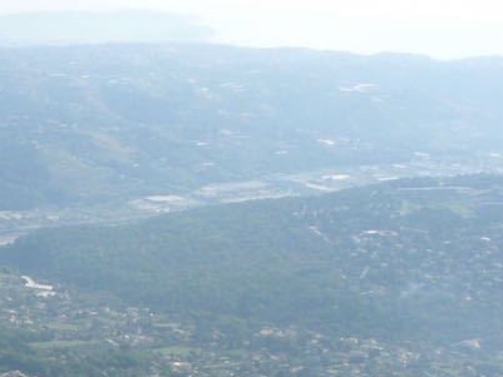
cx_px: 71
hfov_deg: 19.2
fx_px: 1468
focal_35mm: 101
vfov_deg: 14.4
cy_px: 391
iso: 80
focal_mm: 6.7
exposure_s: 1/1000
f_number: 3.2
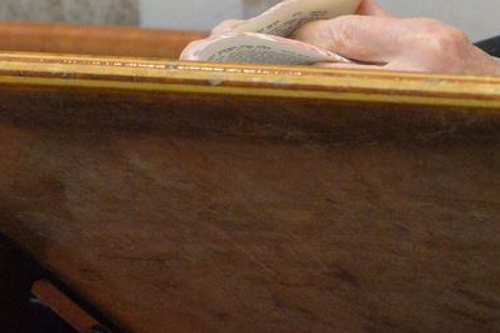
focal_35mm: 492
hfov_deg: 4.2
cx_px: 490
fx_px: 6833
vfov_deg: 2.8
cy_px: -170
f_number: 9
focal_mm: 135
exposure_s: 1/320
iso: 6400
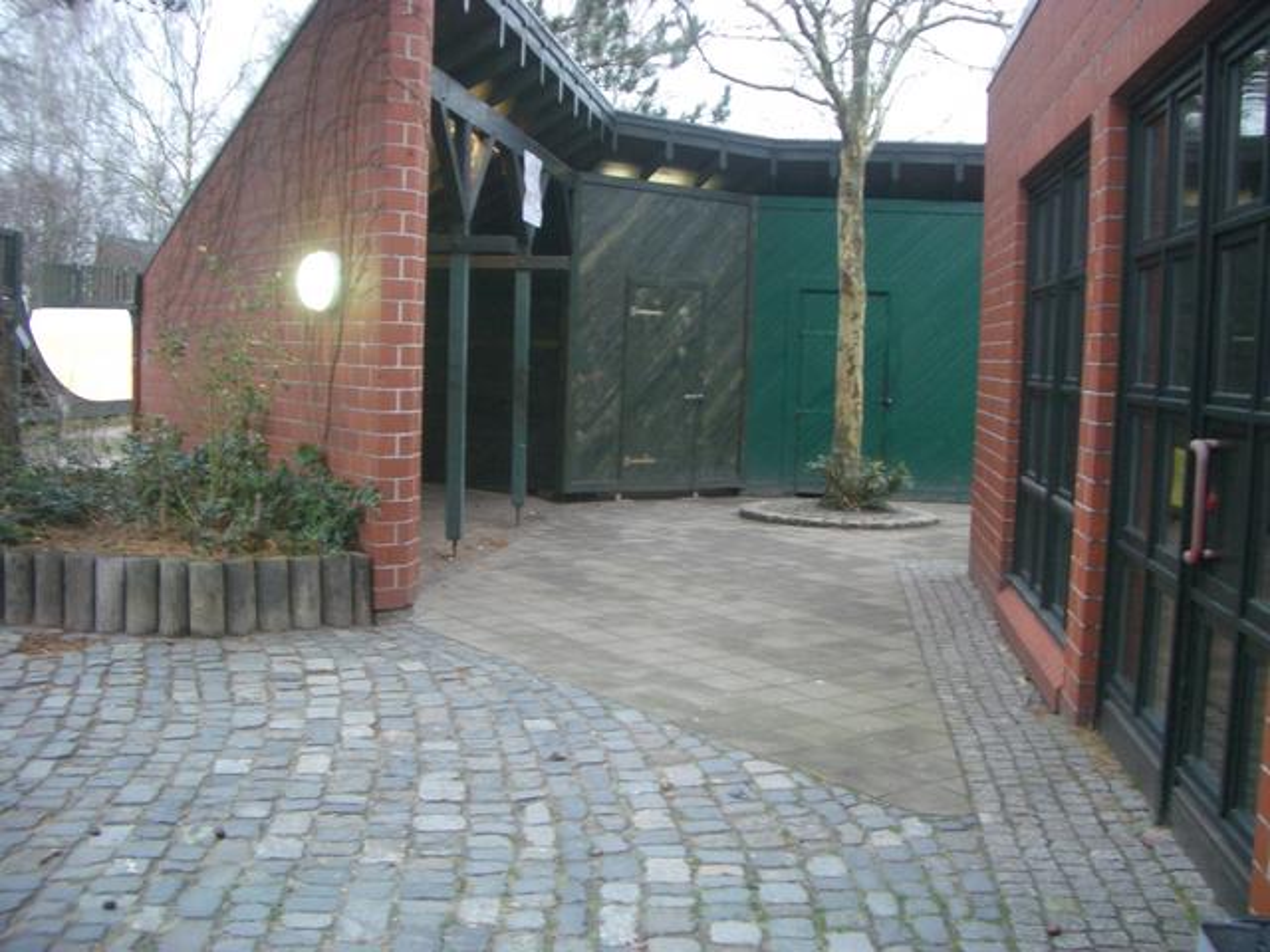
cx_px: 635
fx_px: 1284
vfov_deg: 40.7
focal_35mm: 35
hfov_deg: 52.6
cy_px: 476
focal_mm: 5.8
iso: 100
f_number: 2.6
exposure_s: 1/10
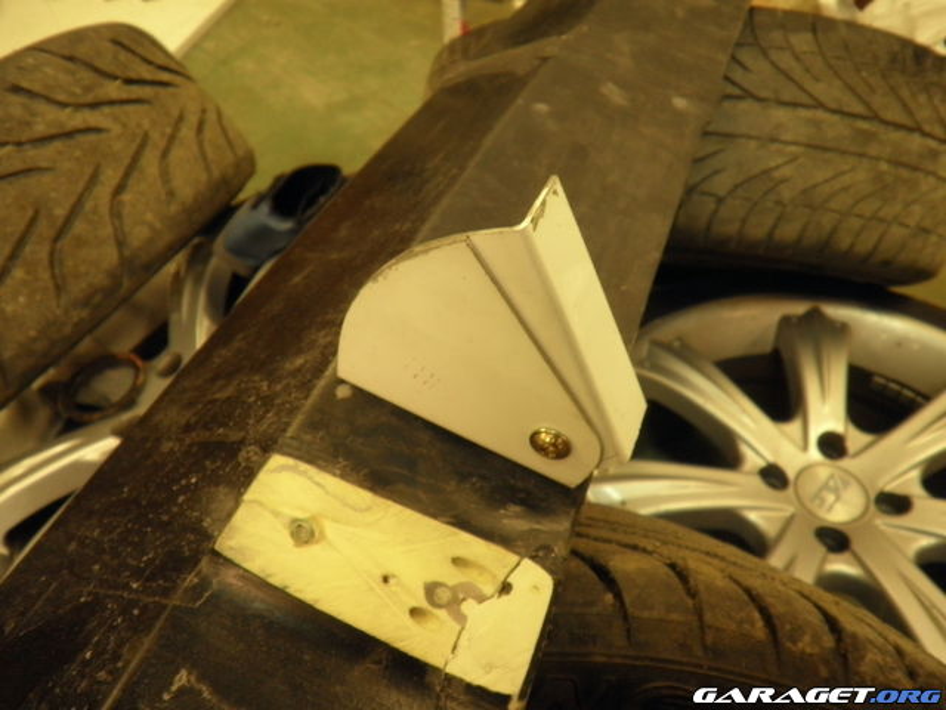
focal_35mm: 26
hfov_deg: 67.3
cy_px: 355
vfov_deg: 53.1
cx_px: 473
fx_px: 711
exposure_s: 1/13
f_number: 2.6
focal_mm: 4.65
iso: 160
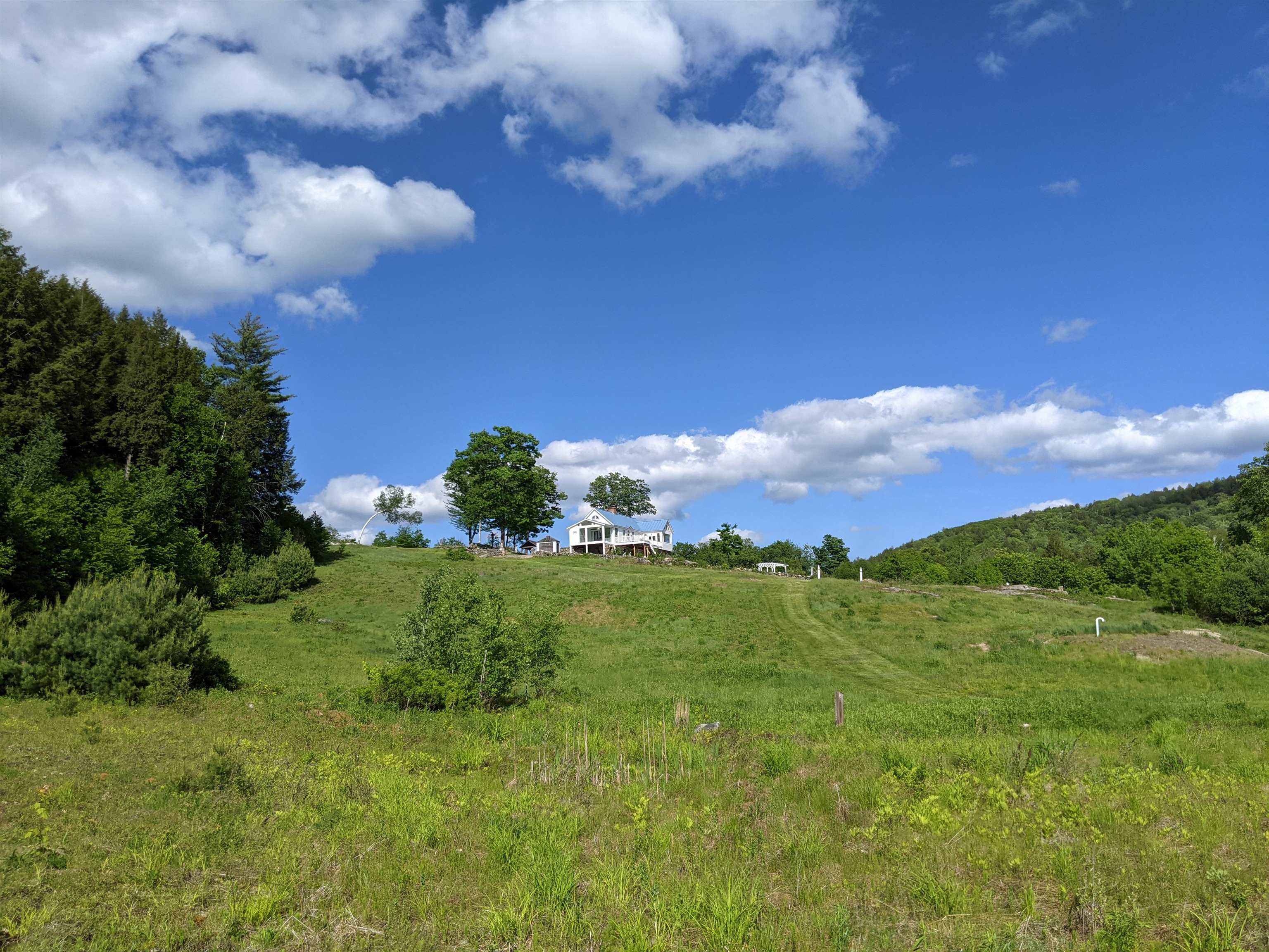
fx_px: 990
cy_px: 476
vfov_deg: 51.4
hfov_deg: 65.3
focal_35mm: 27
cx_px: 634
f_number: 1.8
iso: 55
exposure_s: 1/3906
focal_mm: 4.44
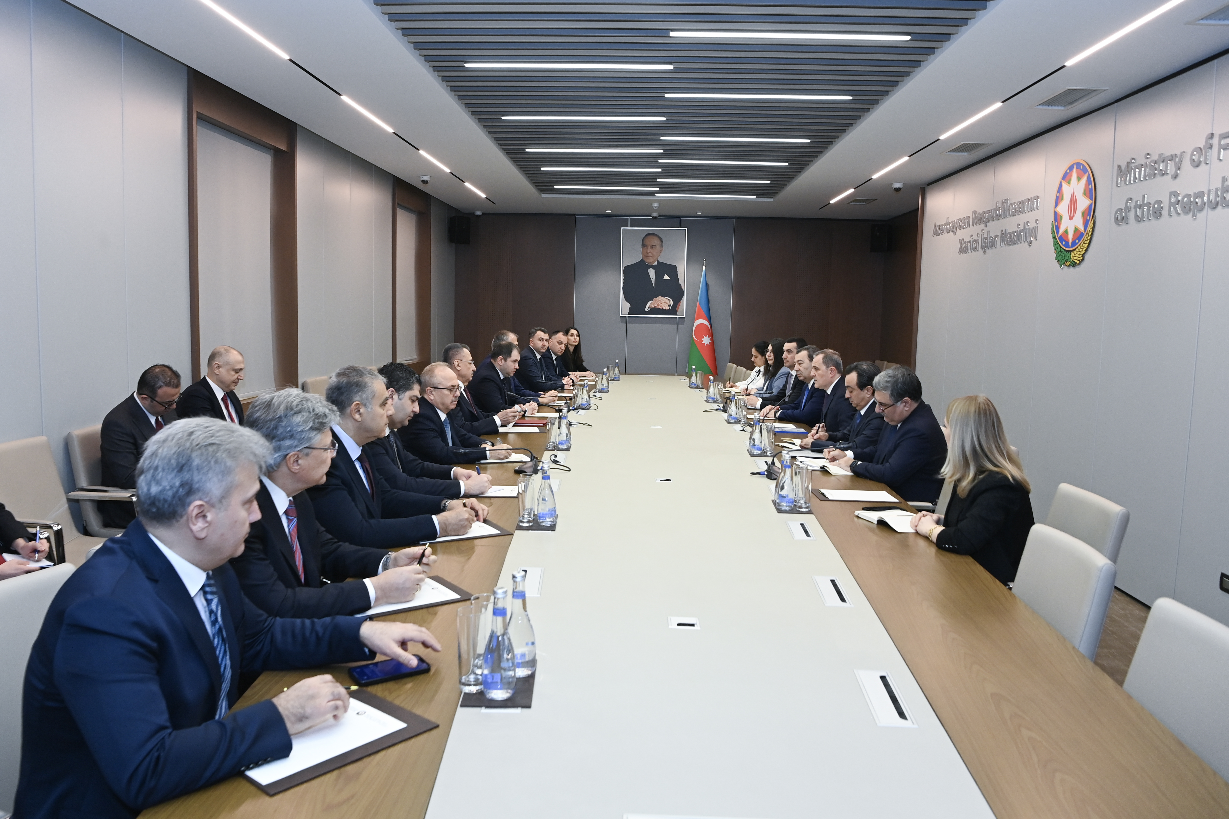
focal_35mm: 24
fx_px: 819
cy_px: 410
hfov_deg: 73.7
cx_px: 614
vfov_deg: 53.1
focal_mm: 24
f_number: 6.3
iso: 1600
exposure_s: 1/125
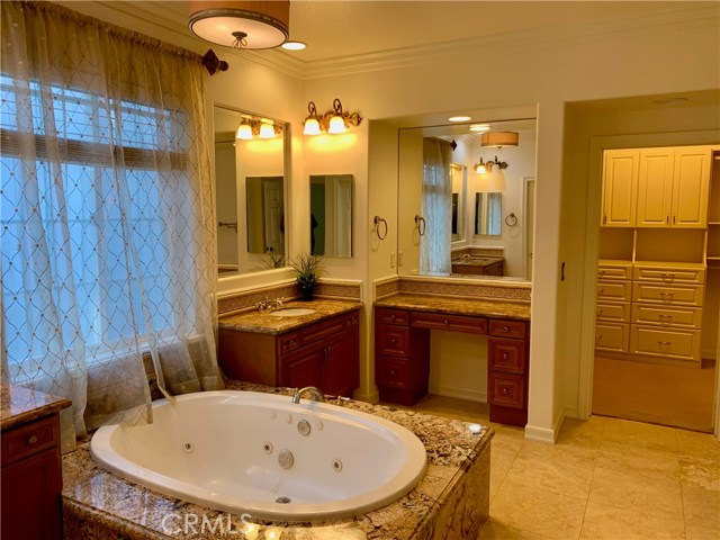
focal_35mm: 26
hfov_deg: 67.3
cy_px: 270
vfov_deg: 53.1
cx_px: 360
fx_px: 541
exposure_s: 1/60
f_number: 1.8
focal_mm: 4.25
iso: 64
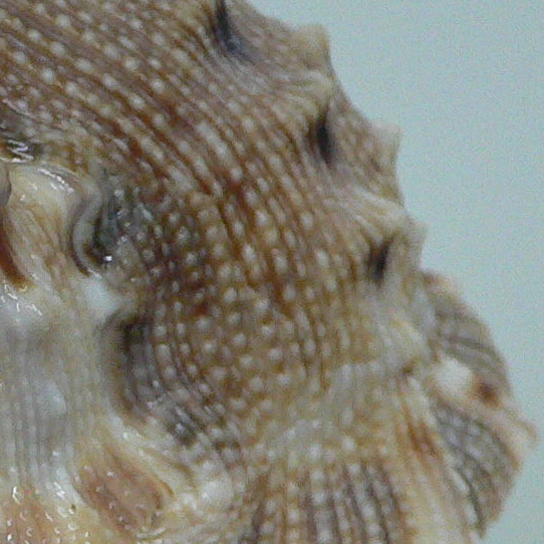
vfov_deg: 15.1
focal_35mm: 115
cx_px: -85
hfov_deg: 14.7
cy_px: 342
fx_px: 2045
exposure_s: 1/60
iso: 200
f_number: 2.8
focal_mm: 4.6
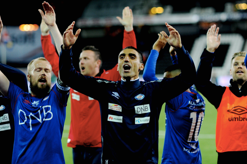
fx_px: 926
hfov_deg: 15.2
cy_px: 82
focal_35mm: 135
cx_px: 124
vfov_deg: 10.1
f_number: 2.8
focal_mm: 135
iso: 1250
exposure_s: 1/800
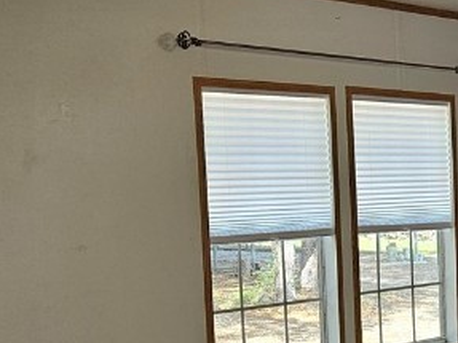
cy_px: 266
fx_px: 1084
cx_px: 535
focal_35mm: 82
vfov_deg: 17.8
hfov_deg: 22.2
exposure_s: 1/120
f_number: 1.8
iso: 64
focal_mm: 5.4
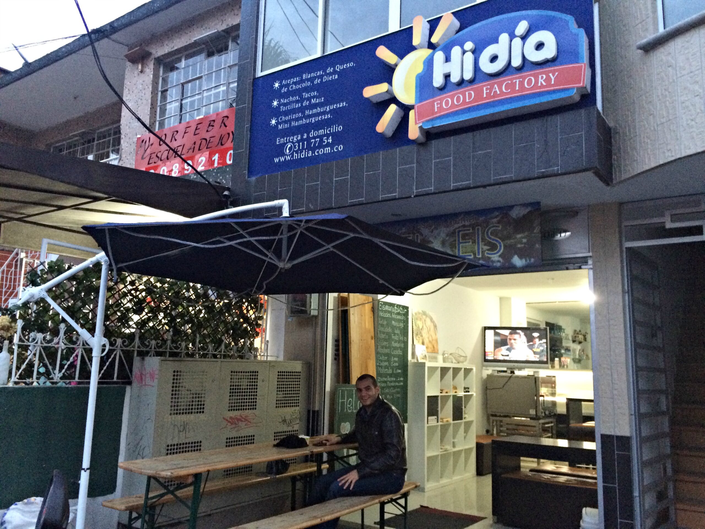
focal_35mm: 29
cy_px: 264
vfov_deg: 48.2
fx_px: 591
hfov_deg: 61.7
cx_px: 352
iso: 250
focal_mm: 4.15
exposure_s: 1/15
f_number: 2.2
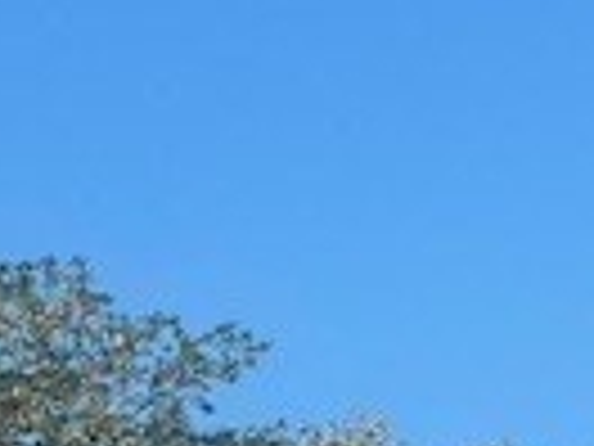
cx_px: 1224
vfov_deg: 5.8
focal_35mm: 252
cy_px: 829
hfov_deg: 7.5
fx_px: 4324
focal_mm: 6
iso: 20
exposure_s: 1/1597
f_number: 2
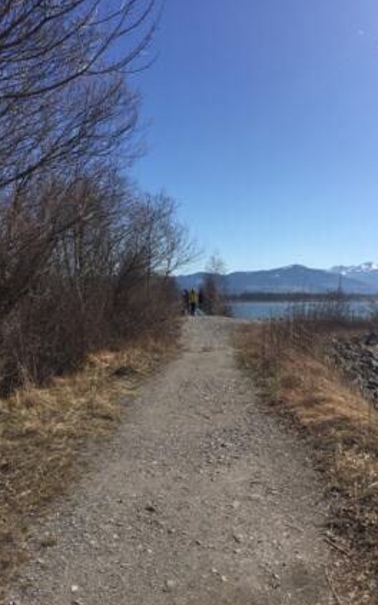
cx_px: 208
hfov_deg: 39.4
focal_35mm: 32
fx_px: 528
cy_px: 293
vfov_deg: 59.7
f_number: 2.2
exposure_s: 1/3300
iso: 32
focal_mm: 4.15
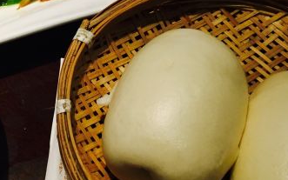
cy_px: 44
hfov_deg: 30.8
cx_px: 61
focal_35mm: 65
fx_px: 510
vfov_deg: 19.9
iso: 64
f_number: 2.2
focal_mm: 4.15
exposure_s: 1/33
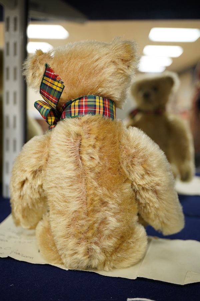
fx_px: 375
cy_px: 150
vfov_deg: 43.6
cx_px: 100
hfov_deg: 29.9
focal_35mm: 45
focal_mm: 30
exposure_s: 1/125
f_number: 6.3
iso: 1250
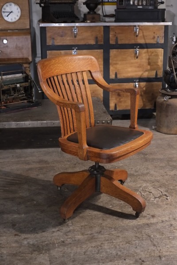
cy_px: 132
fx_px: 391
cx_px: 88
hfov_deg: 25.5
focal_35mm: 53
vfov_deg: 37.5
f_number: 4
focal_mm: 35
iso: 3200
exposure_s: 1/125
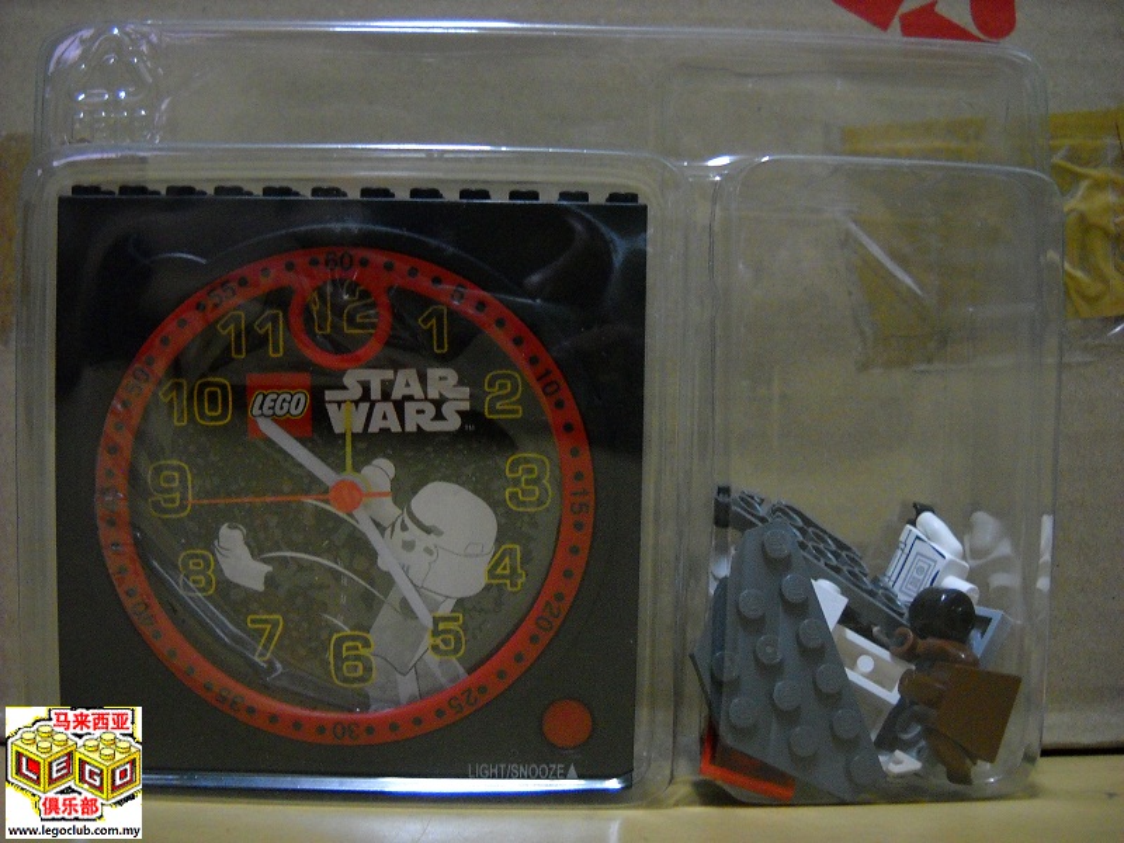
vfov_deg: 35.1
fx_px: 1331
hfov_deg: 45.8
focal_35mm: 41
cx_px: 562
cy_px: 422
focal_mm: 6.72
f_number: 3.1
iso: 455
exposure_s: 1/8
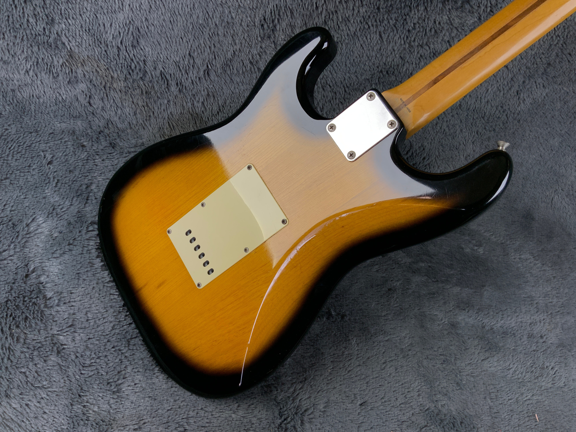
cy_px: 216
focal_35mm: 29
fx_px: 483
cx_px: 288
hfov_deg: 61.7
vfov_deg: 48.2
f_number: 1.8
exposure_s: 1/100
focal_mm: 3
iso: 32
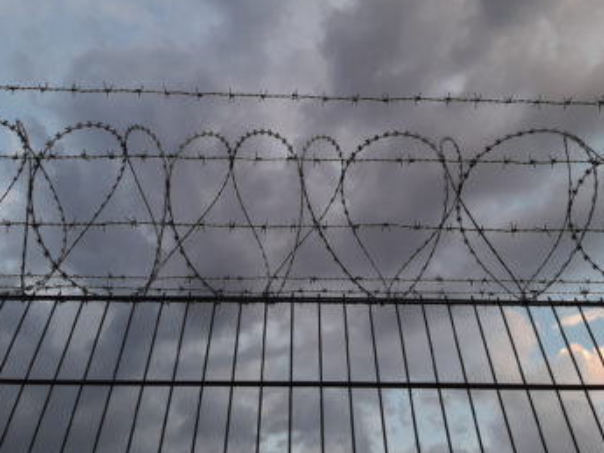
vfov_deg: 44.1
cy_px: 204
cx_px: 306
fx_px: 559
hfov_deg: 56.8
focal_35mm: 32
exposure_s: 1/163
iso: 40
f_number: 1.7
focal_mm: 3.93
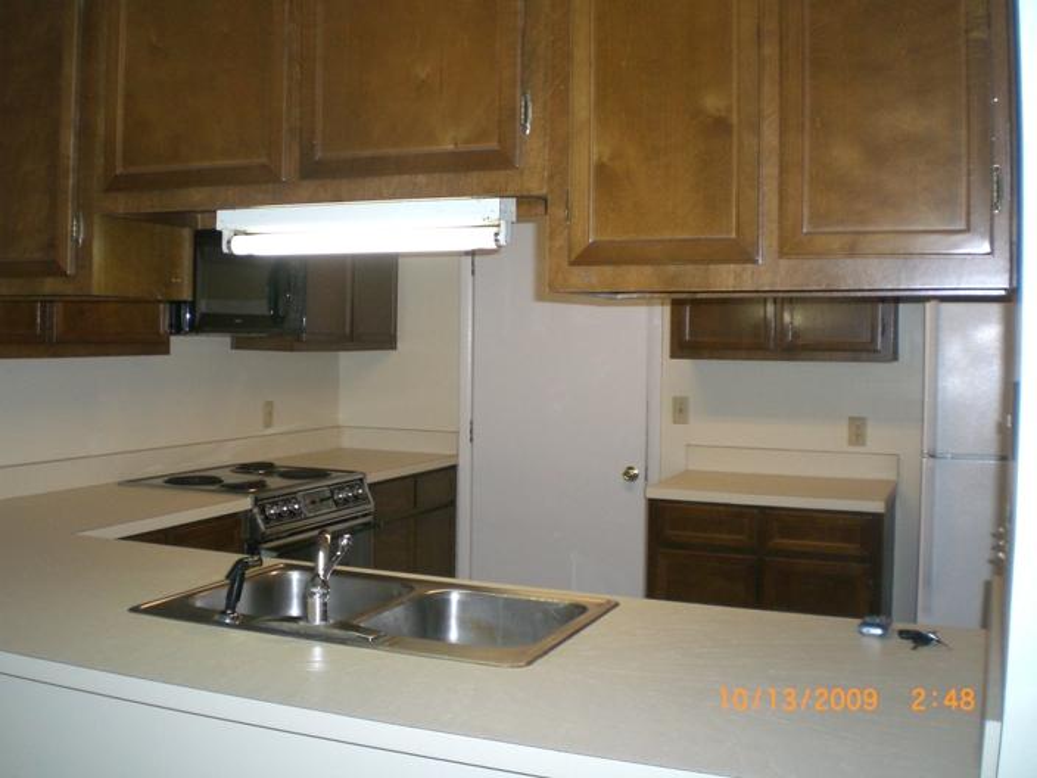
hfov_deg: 49.0
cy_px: 389
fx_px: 1138
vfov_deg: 37.7
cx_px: 518
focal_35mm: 38
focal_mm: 6.3
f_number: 3.1
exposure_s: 1/60
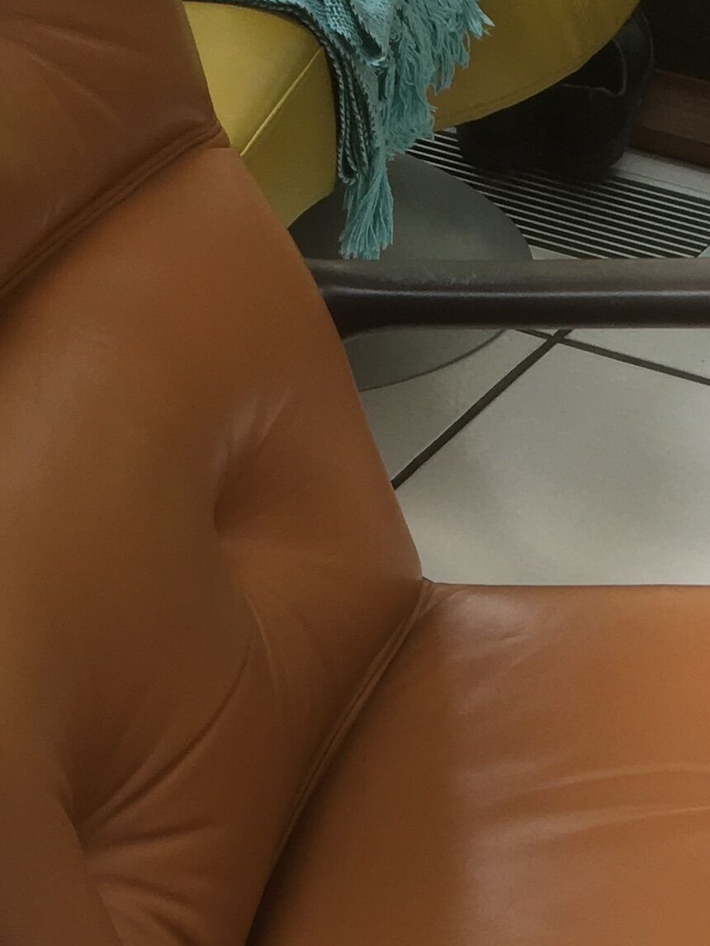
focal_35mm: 102
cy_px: 909
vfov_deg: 18.8
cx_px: 462
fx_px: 2788
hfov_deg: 14.5
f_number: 2.2
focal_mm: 4.15
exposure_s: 1/100
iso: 32
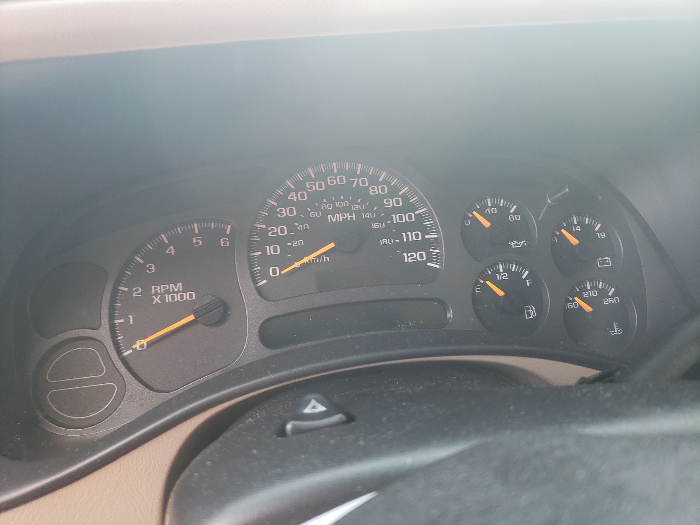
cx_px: 350
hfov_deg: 67.3
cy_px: 262
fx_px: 526
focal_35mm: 26
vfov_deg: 53.1
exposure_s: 1/60.2
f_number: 1.5
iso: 54
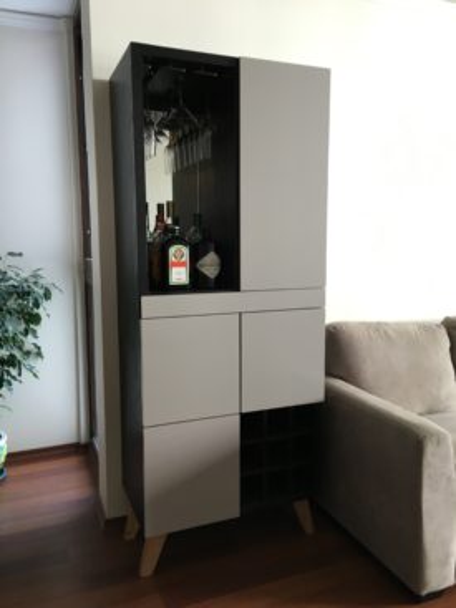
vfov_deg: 61.7
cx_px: 228
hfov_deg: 48.2
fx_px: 510
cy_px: 304
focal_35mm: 29
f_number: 2.2
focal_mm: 4.15
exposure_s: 1/33
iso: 100
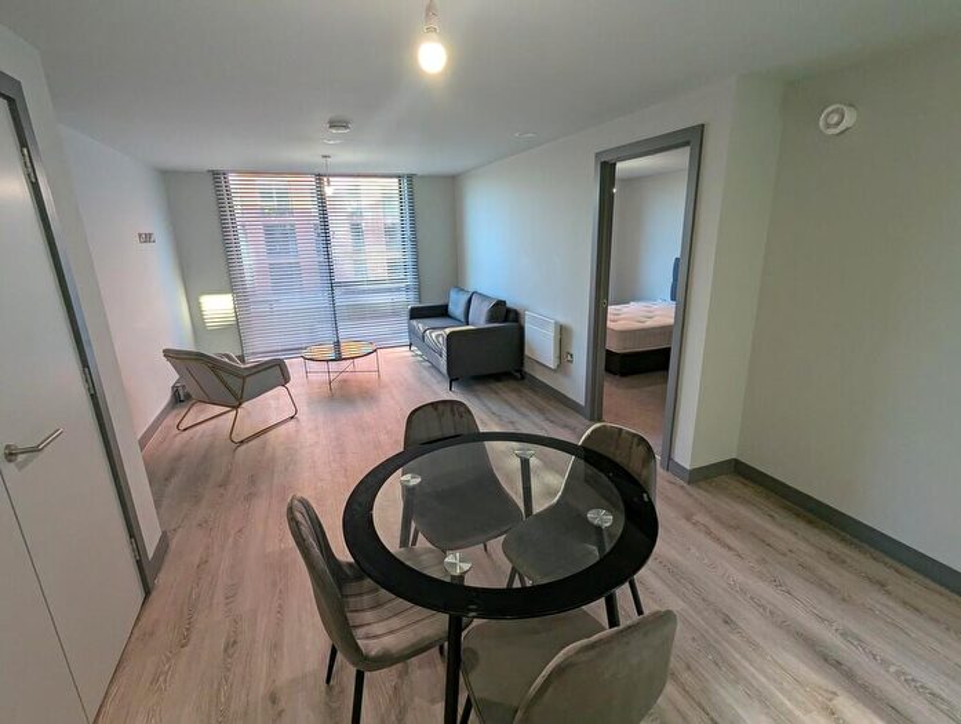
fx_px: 445
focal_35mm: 16
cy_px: 362
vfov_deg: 78.3
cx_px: 480
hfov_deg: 94.4
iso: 56
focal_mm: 2.35
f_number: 2.2
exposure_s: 1/65.5
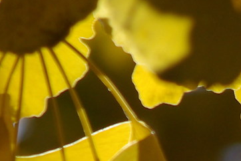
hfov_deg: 0.9
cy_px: 272
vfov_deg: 0.6
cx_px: 325
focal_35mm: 2290
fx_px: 15342
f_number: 8
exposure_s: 1/500
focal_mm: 230
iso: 200
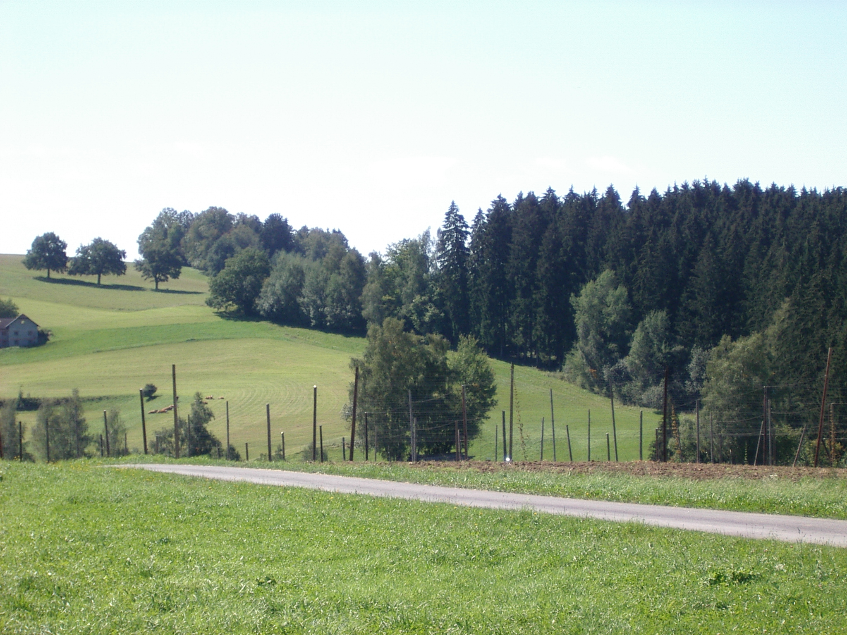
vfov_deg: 13.0
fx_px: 2789
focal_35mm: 114
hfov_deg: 17.3
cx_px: 424
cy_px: 318
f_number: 5
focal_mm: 17.4
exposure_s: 1/250
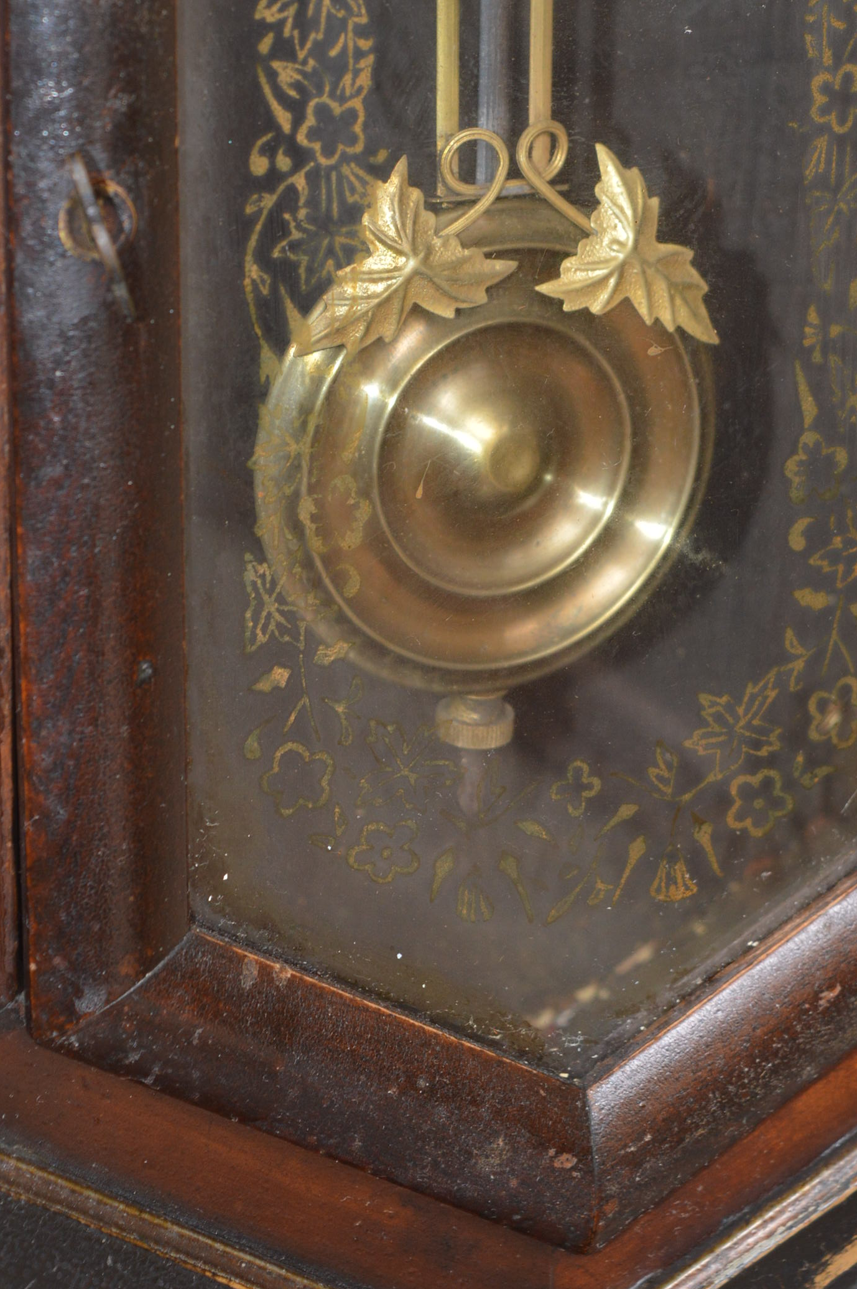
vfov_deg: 17.0
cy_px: 367
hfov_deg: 11.4
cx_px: 527
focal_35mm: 120
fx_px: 4283
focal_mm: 55
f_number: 7.1
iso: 400
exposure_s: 1/60
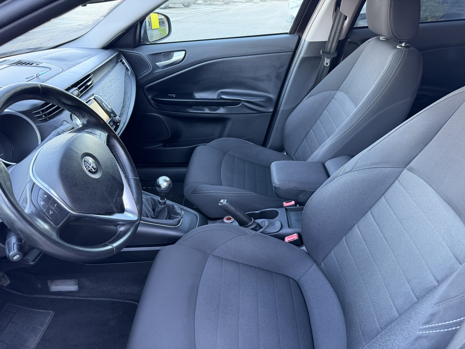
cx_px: 232
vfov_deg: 56.8
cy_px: 174
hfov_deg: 71.6
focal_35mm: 24
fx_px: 322
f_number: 1.78
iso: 250
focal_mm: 6.76
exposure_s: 1/60
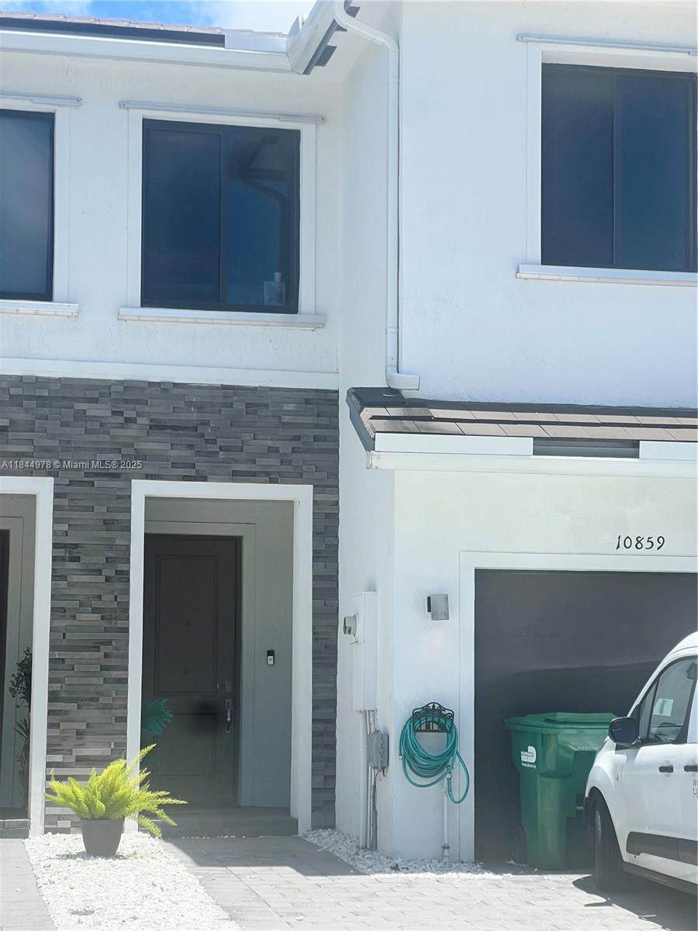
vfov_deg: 25.3
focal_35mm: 77
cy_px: 466
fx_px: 2070
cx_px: 349
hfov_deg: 19.1
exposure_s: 1/847
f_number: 2.8
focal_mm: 9
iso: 32
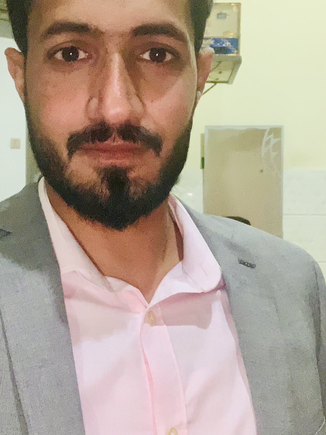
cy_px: 182
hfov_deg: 29.6
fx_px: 615
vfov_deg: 38.8
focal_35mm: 49
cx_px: 130
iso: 640
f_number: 2.2
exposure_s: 1/25
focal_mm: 2.87
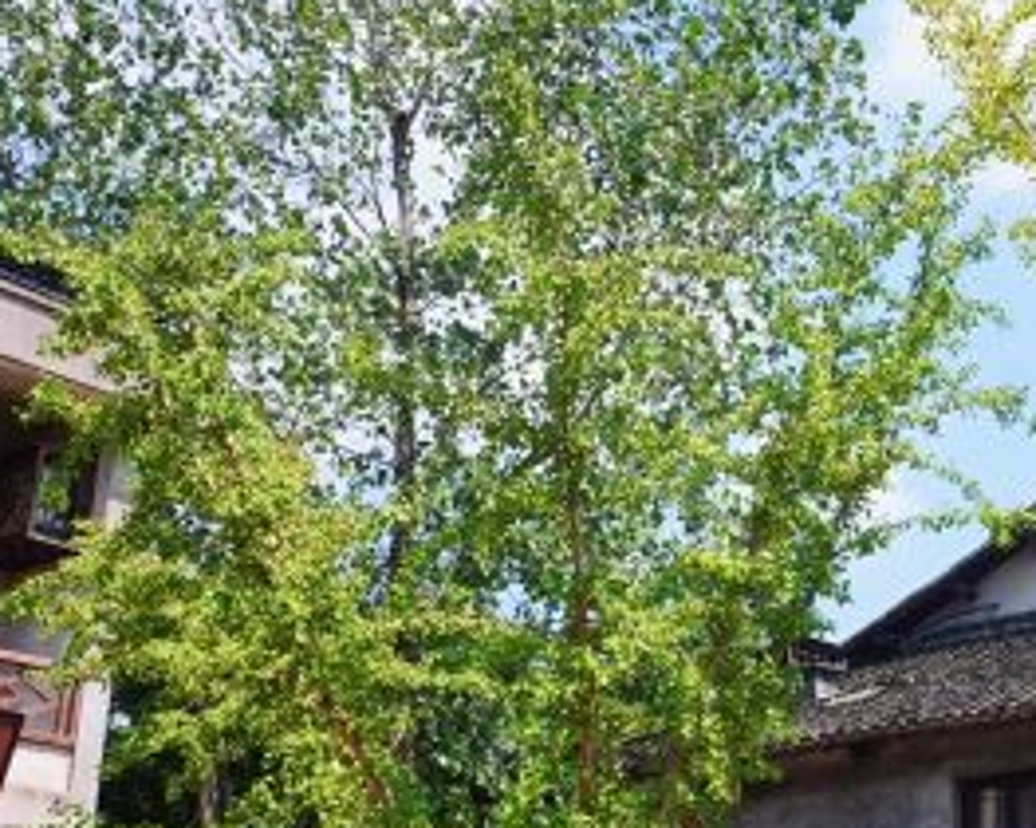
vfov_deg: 25.3
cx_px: 910
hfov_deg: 30.3
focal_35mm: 60
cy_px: 517
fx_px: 1838
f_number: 13
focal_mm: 16
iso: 100
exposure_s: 1/80
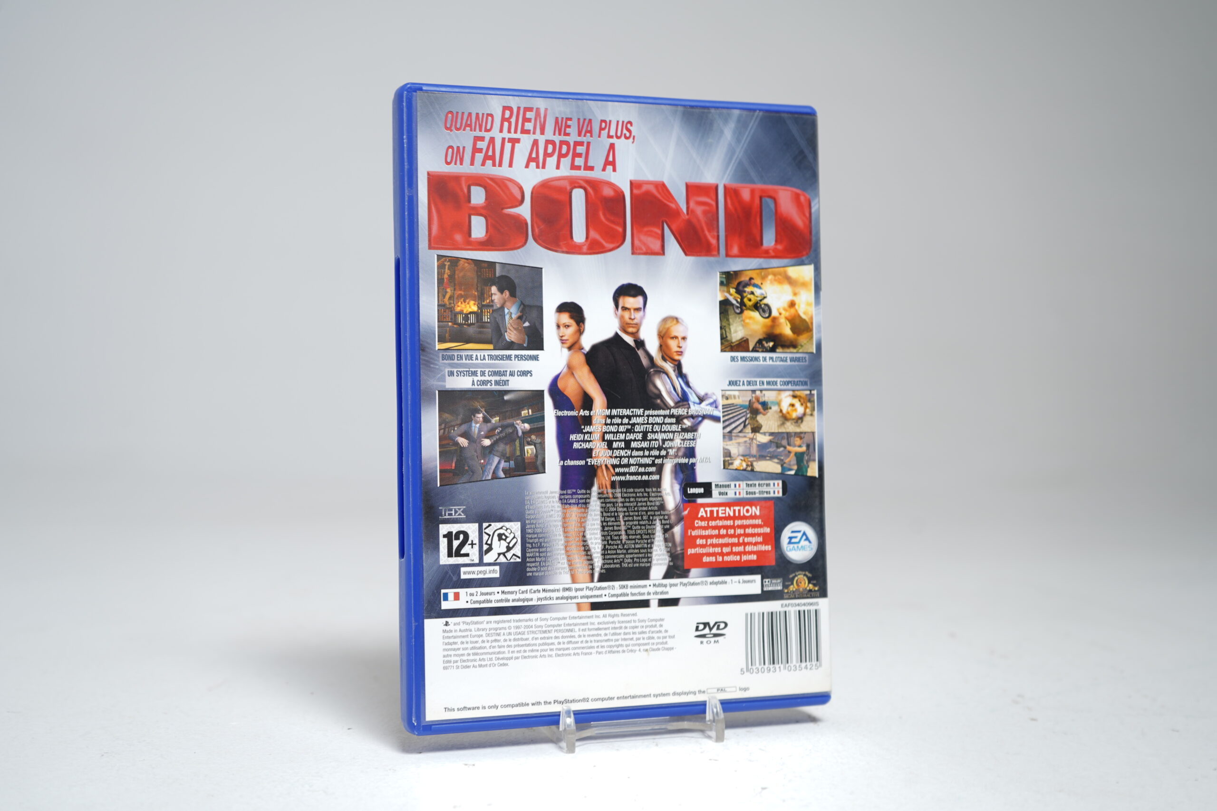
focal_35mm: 42
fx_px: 1420
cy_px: 406
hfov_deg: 46.4
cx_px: 608
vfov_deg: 31.9
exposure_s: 1/3
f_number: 5.6
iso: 64
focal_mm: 42
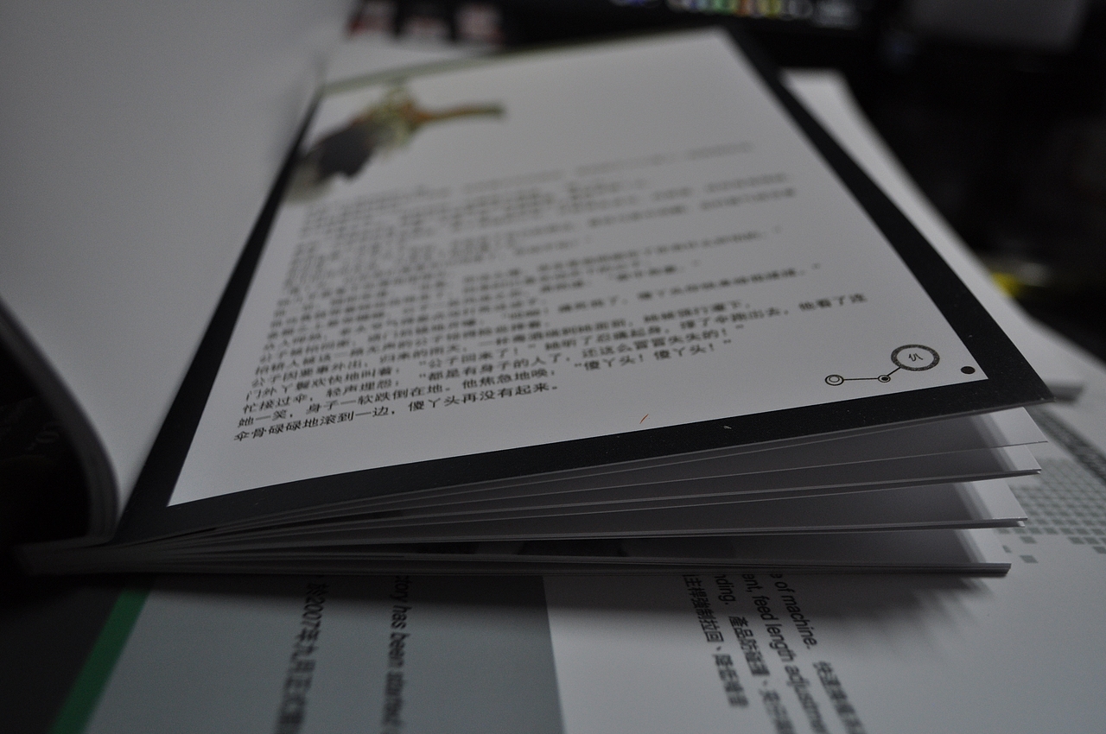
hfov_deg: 53.2
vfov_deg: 36.8
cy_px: 367
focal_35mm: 36
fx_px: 1105
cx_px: 553
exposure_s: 1/60
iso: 500
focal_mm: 24
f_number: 4
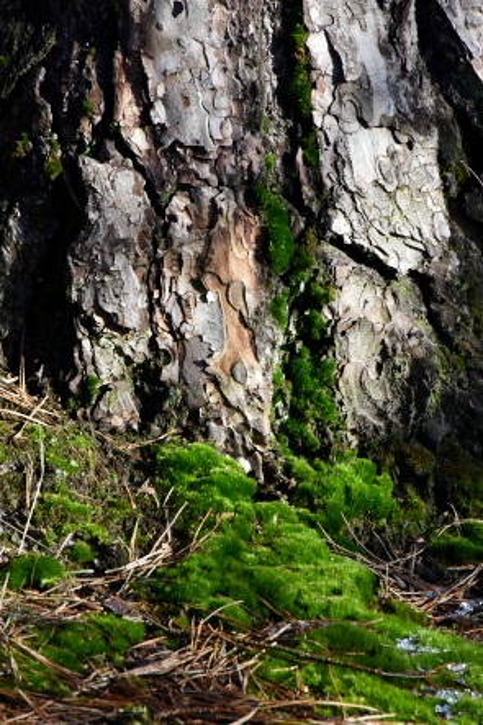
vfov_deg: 9.8
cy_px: 362
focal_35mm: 210
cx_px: 242
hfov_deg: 6.5
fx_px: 4229
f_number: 11
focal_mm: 140
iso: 450
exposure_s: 1/400
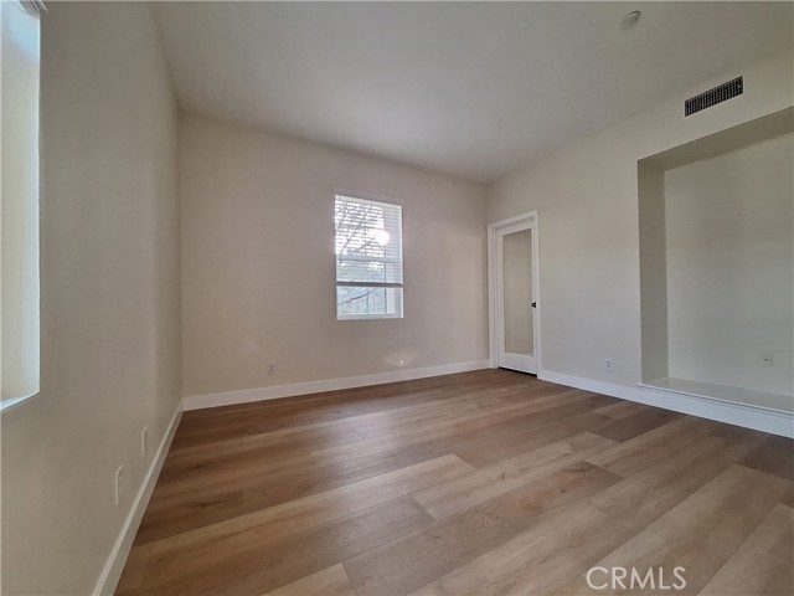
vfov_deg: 89.9
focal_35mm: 13
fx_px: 298
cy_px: 298
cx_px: 397
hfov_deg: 106.2
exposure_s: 1/30
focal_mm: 1.74
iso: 160
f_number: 2.2
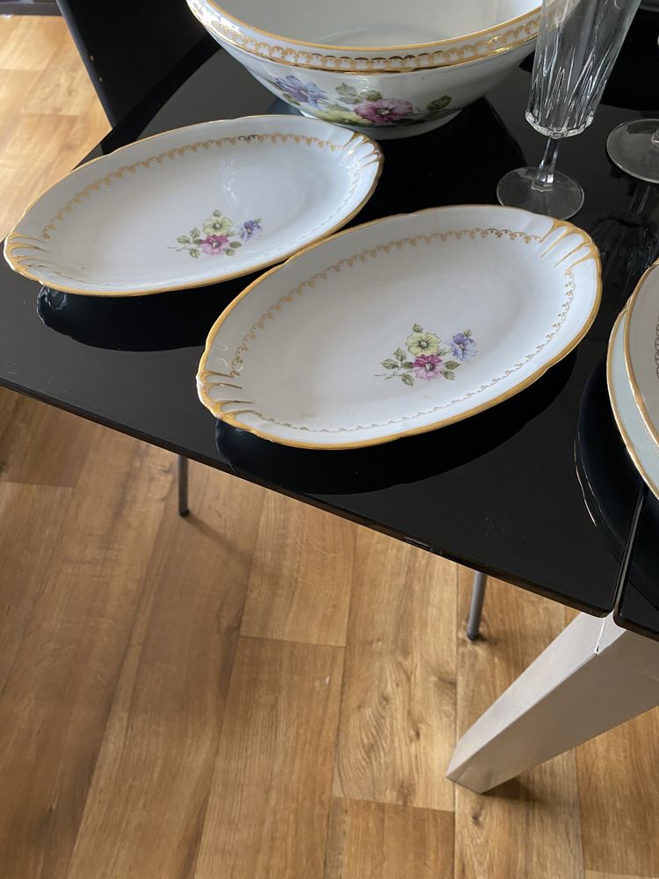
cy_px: 440
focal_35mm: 26
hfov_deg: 53.1
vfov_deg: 67.3
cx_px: 330
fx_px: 660
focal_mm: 4.25
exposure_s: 1/60
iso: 320
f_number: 1.8
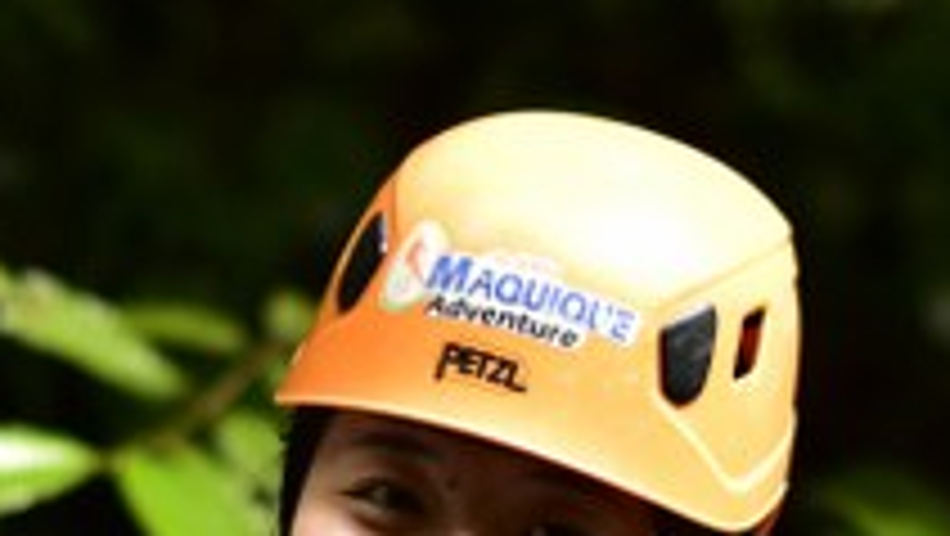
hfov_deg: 9.1
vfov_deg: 5.1
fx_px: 5999
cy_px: 642
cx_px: 495
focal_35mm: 238
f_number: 1.4
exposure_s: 1/250
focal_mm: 50
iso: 125
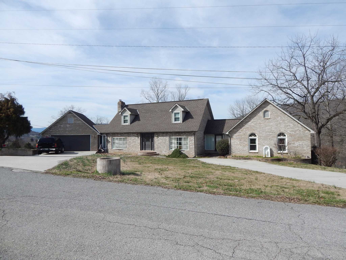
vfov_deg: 58.9
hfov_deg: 73.9
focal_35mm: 23
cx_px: 173
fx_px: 230
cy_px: 130
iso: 125
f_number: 6
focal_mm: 4
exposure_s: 1/640
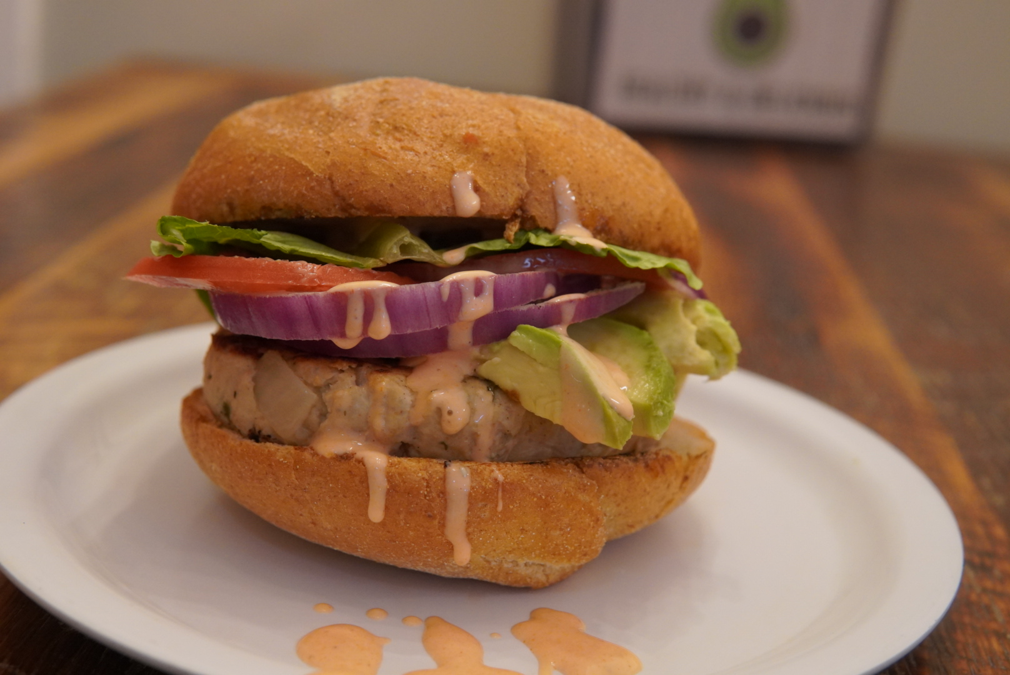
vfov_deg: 29.9
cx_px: 505
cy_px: 338
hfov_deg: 43.6
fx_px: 1263
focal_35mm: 45
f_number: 4
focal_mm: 30
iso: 2000
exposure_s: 1/160
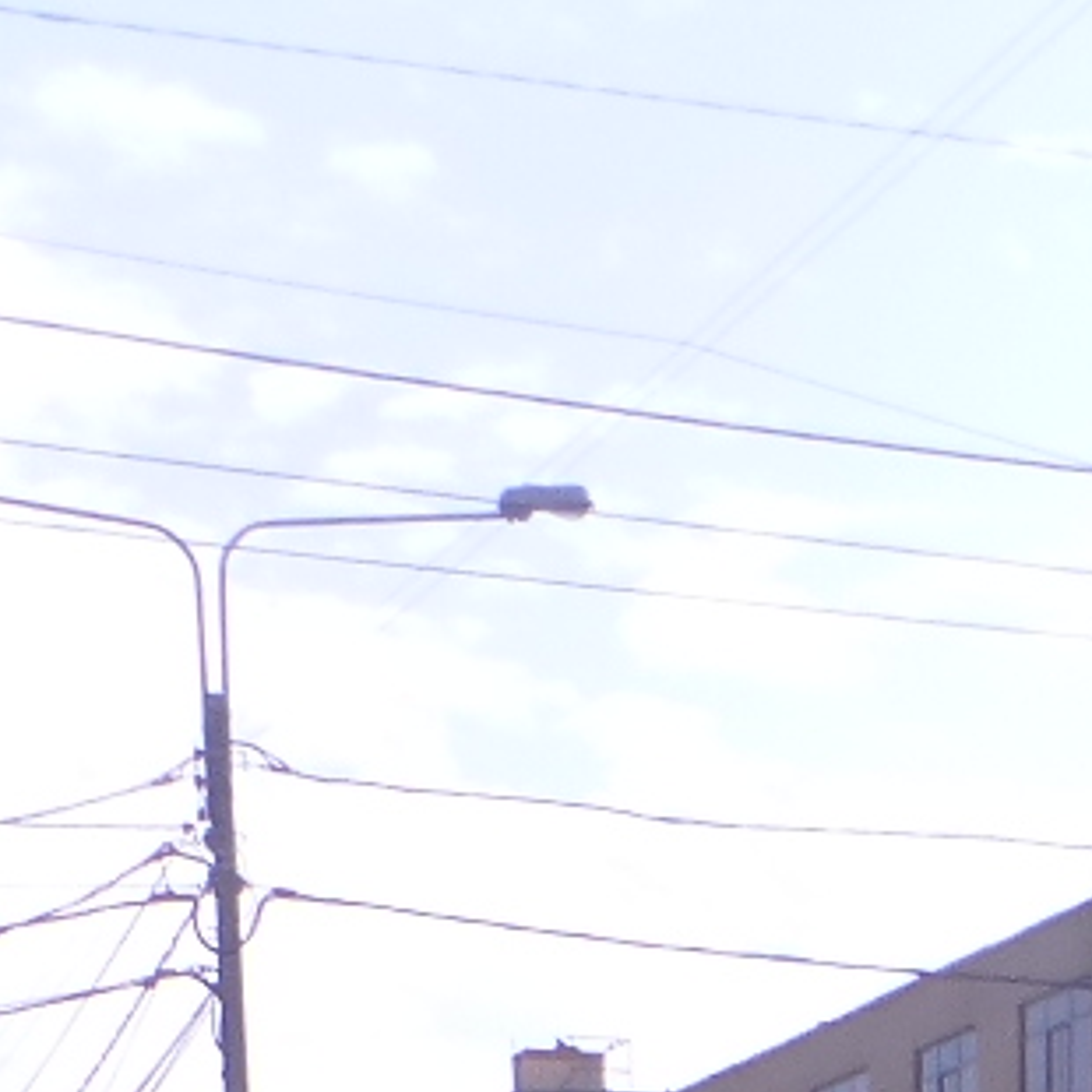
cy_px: 2392
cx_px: 1620
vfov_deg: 11.0
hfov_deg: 11.9
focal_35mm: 140
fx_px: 4997
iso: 100
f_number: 4
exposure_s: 1/640
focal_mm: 4.3
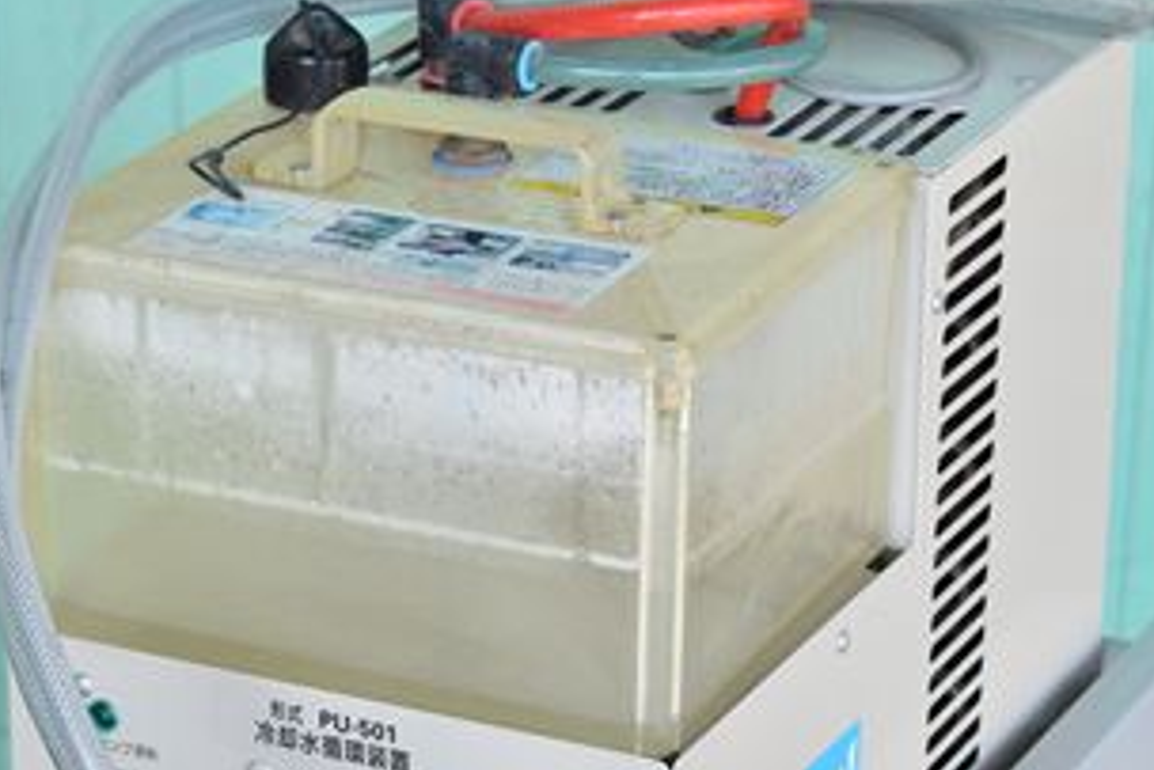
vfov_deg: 10.1
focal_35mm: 136
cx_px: 531
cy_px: 558
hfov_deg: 15.1
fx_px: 4356
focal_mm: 55
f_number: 6.3
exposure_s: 1/500
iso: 1250
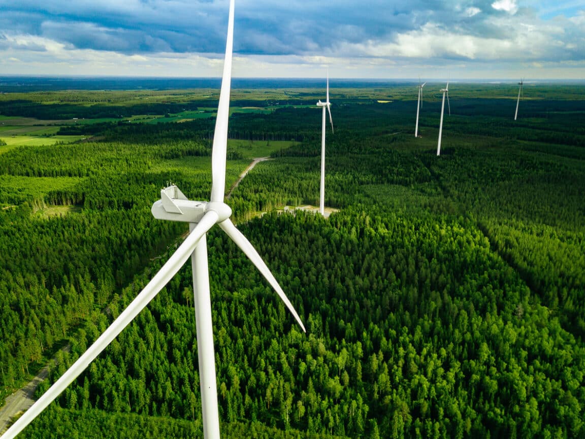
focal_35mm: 26
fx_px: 439
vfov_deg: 53.1
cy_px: 220
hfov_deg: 67.3
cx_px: 292
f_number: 2.2
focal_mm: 4.73
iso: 100
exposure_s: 1/640
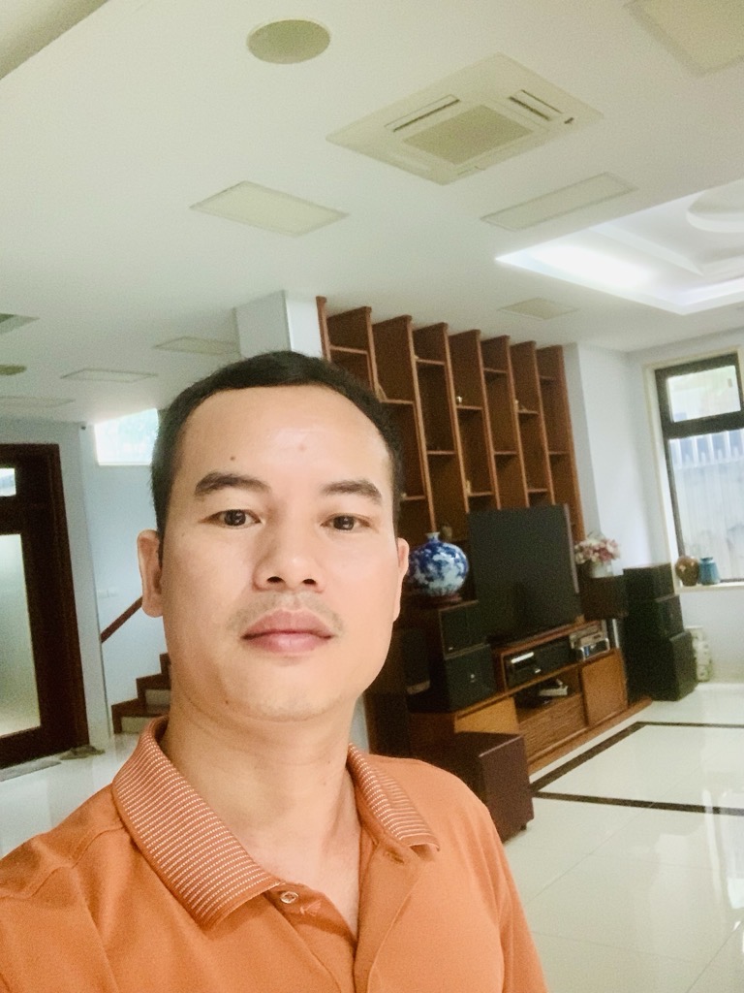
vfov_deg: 56.8
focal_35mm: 32
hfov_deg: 44.2
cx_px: 372
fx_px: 917
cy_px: 496
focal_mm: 2.87
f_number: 2.2
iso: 320
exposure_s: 1/33
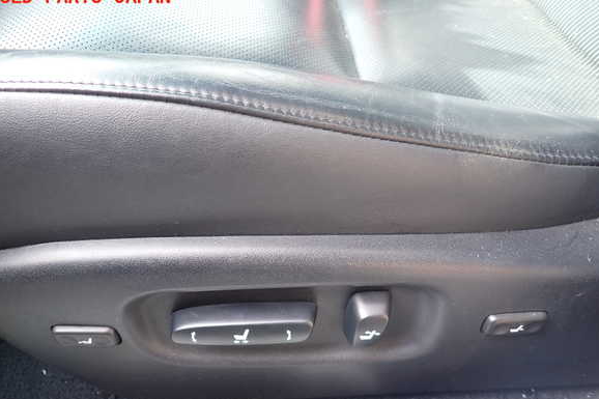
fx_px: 449
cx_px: 293
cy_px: 217
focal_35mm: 27
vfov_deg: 47.9
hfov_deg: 67.4
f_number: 2
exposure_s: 1/60
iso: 160
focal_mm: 4.5
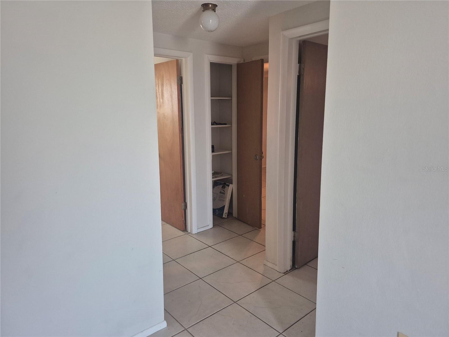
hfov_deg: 73.9
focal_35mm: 23
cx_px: 224
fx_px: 298
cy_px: 168
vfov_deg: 58.9
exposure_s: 1/120
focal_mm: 5.4
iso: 500
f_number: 1.8
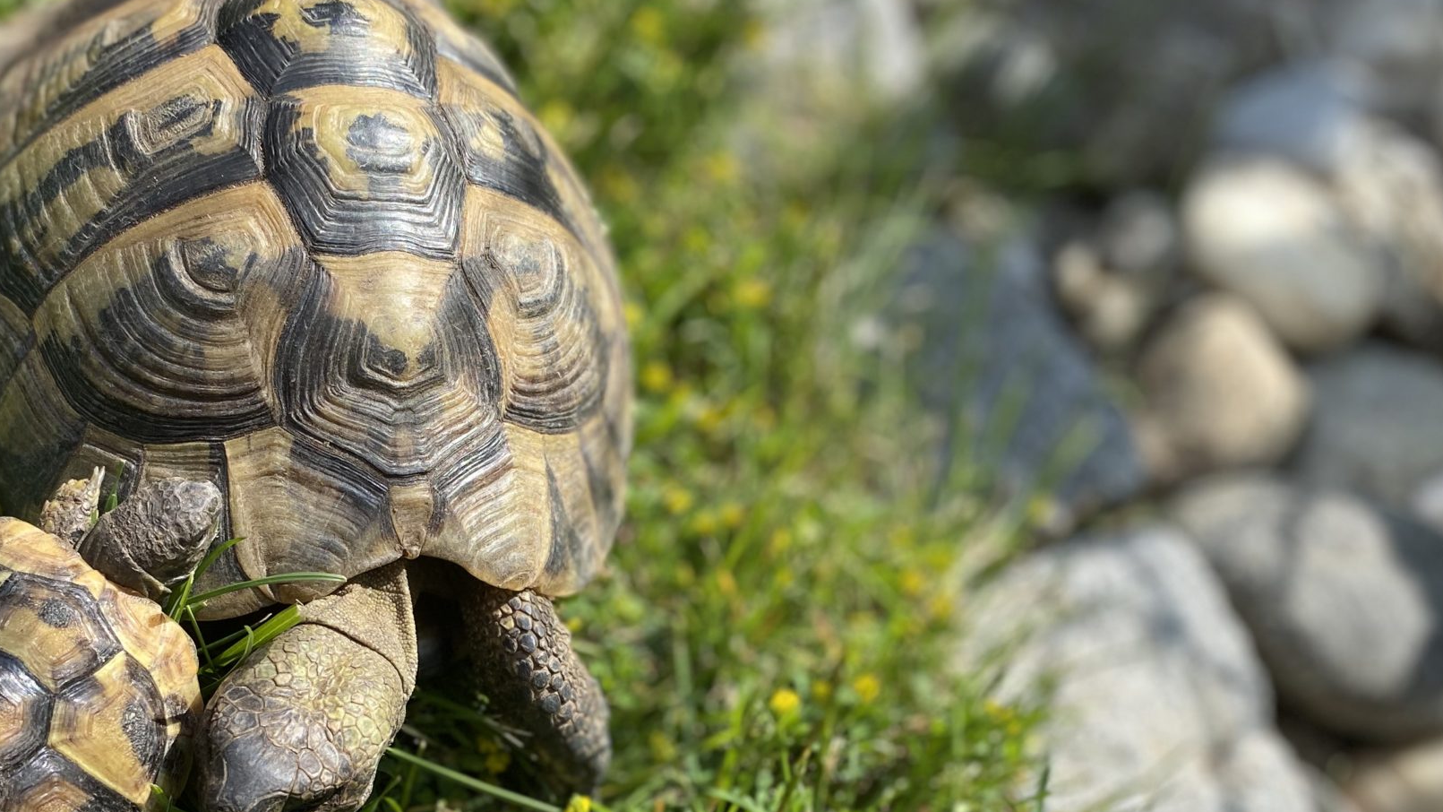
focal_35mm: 45
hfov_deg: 44.9
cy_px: 710
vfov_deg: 25.8
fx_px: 1722
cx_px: 496
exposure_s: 1/1379
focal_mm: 4.25
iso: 32
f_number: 1.8
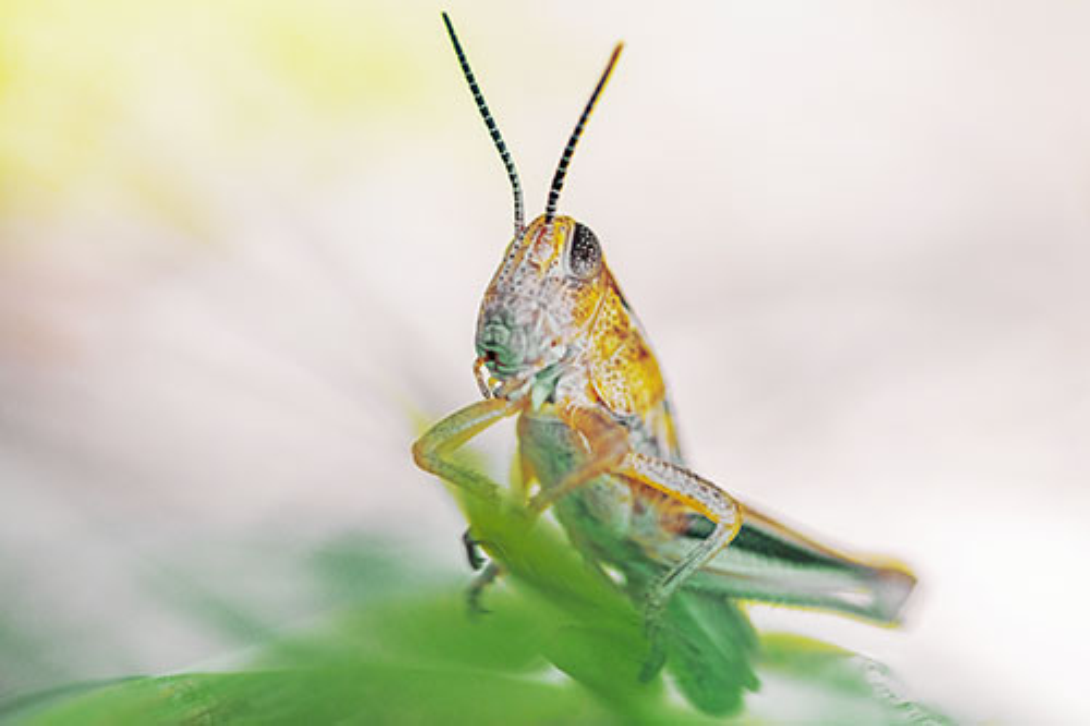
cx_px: 545
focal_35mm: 210
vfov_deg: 6.5
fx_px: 6356
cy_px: 363
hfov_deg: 9.8
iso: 800
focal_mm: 210
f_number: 8.5
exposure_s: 1/1250
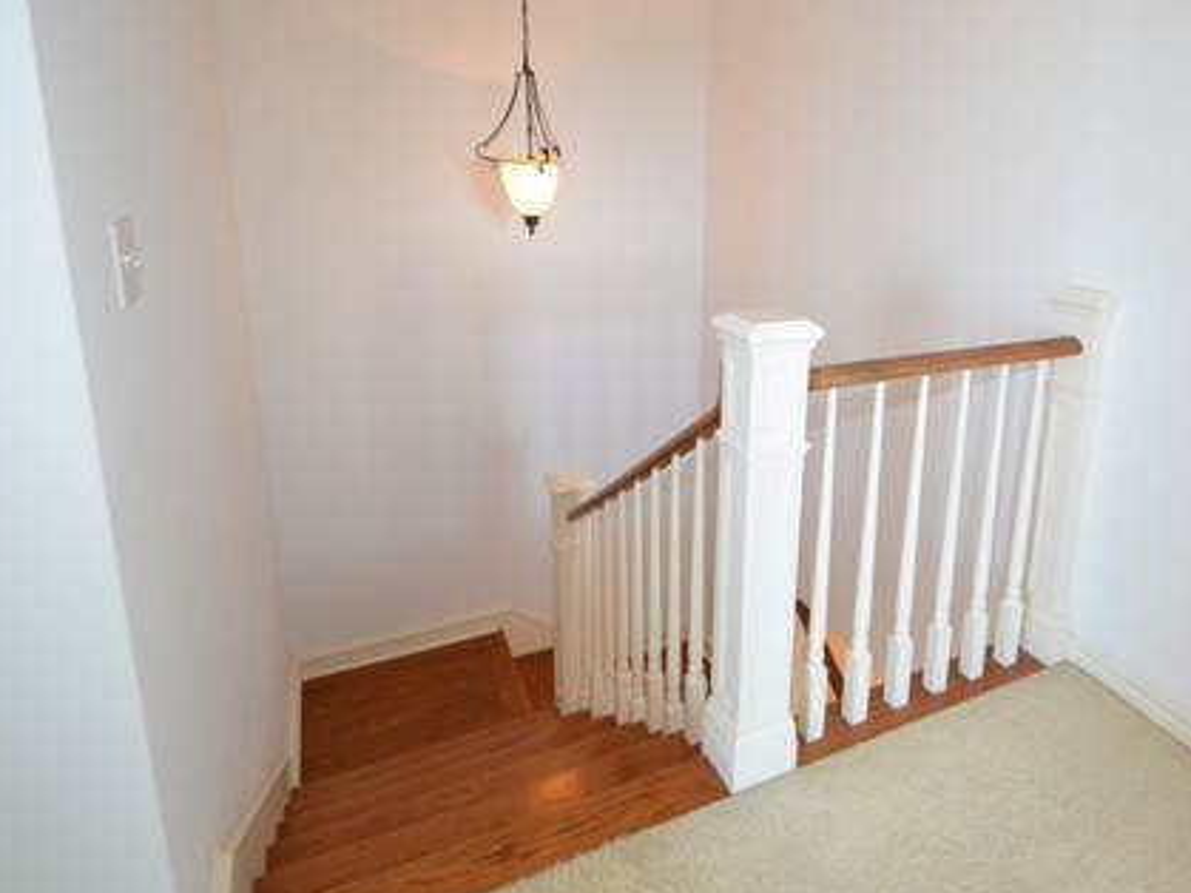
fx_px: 757
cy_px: 370
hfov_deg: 74.3
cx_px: 785
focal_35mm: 22
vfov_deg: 60.7
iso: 1000
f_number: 4
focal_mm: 10
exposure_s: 1/60
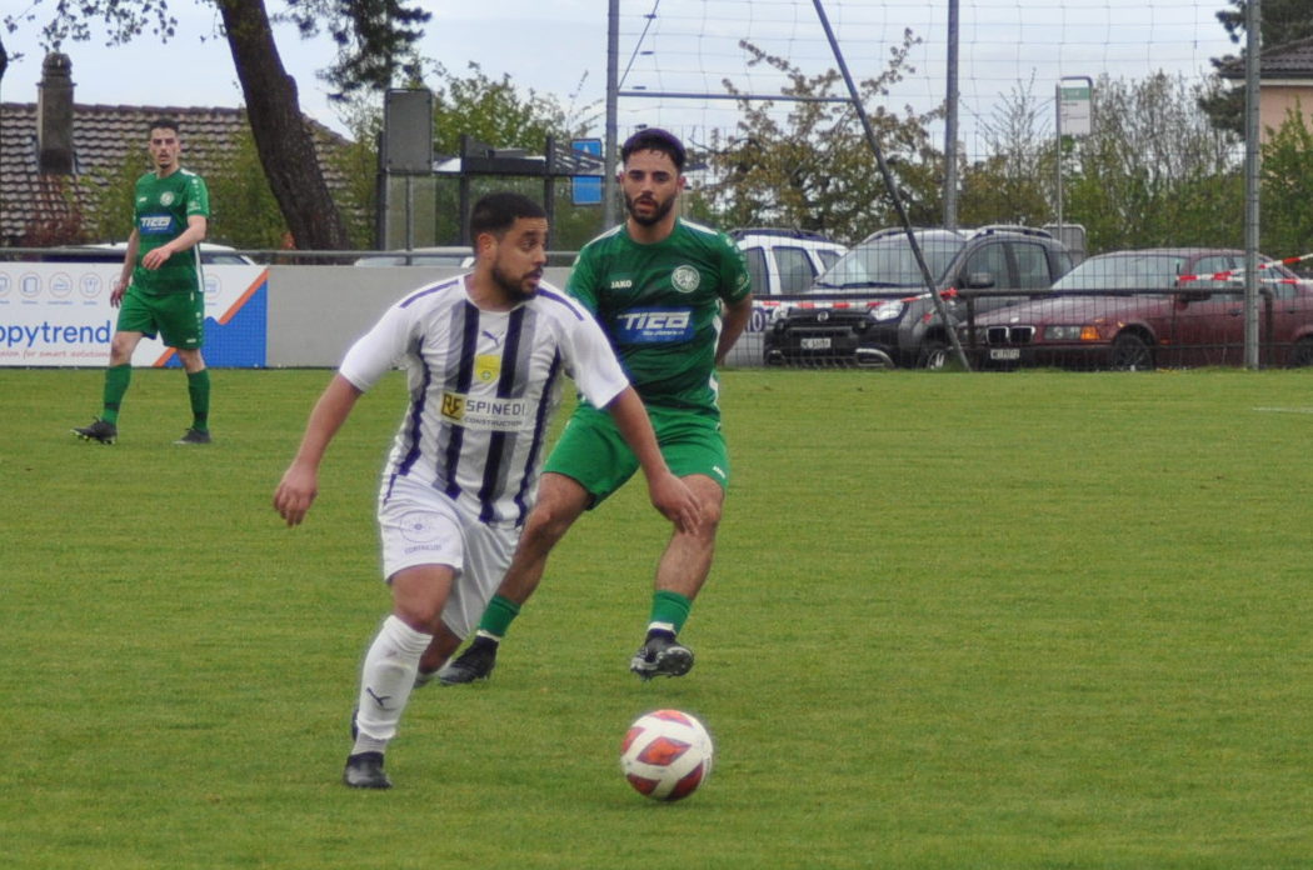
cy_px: 435
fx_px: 4369
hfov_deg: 17.1
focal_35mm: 120
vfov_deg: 11.4
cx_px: 656
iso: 720
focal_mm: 80
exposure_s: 1/1000
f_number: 4
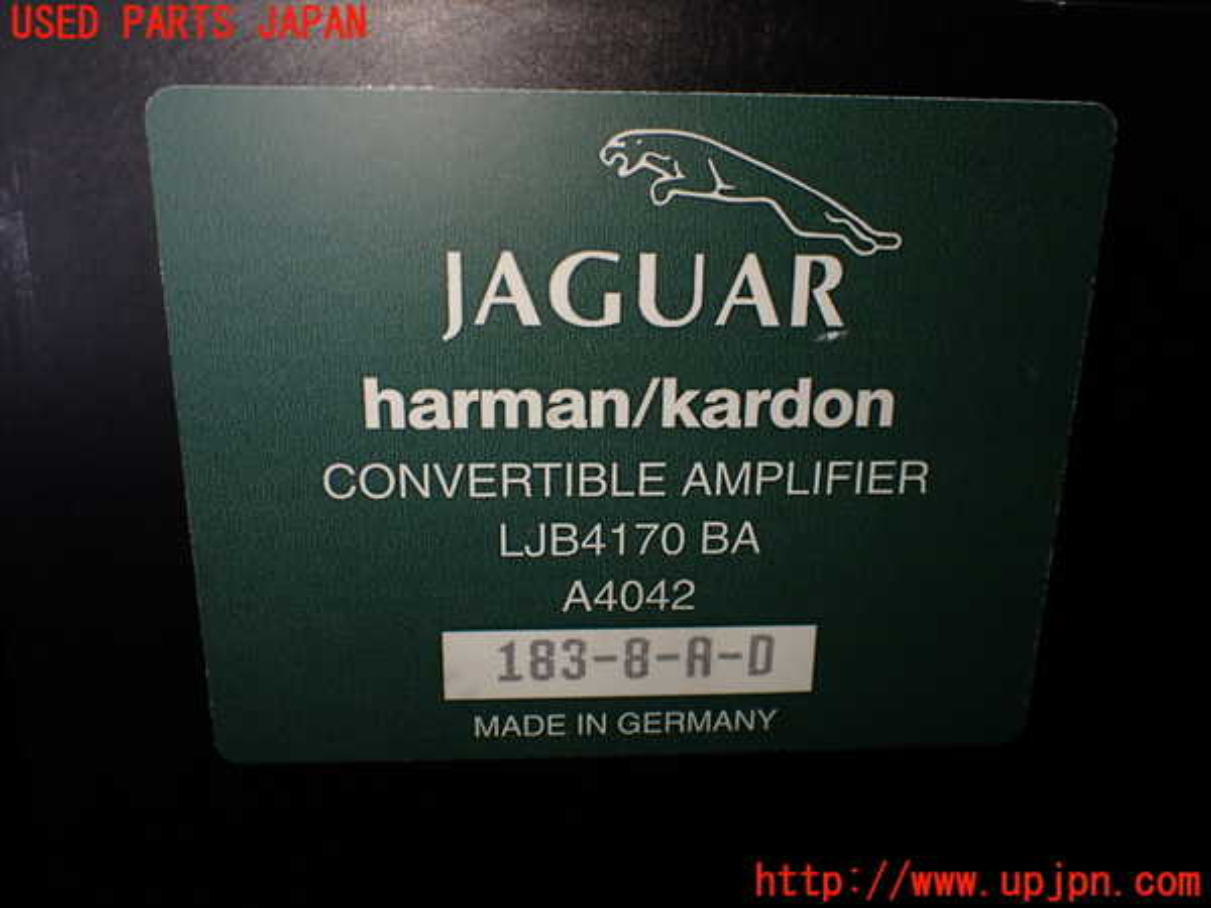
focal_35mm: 30
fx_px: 1050
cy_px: 454
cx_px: 606
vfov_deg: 46.8
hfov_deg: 60.0
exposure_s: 1/125
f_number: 2.3
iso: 125
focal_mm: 5.4
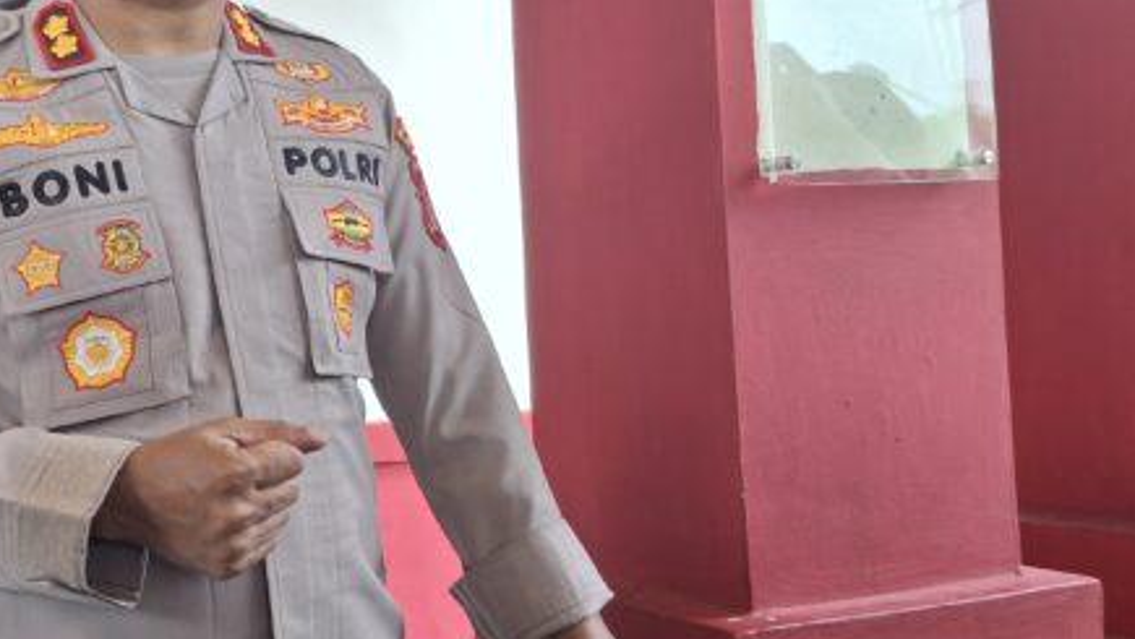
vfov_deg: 25.4
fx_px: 1415
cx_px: 245
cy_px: 252
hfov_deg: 42.0
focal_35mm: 47
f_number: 1.8
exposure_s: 1/100
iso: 50
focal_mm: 4.69
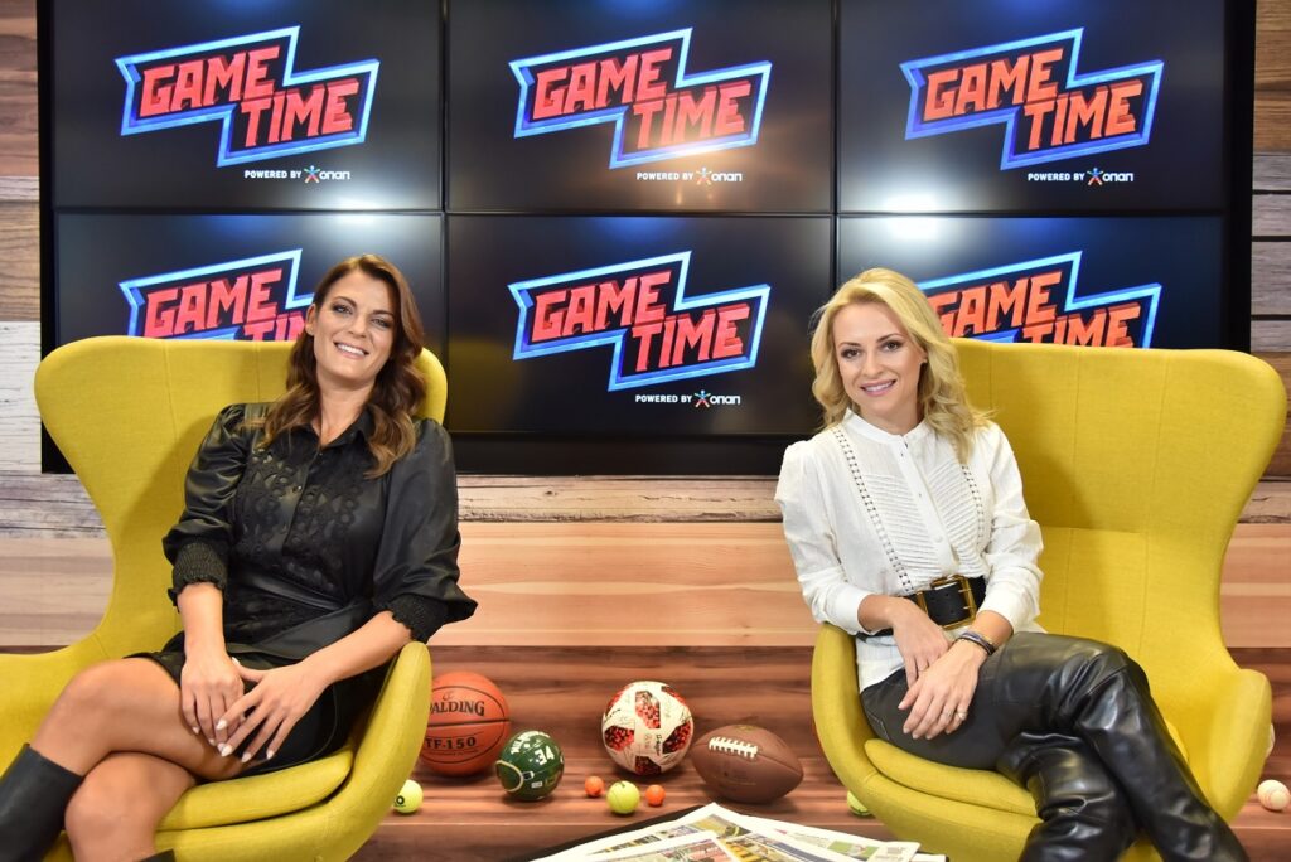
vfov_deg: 41.2
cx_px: 646
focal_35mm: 32
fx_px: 1148
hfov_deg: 58.7
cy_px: 431
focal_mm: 32
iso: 1600
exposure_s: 1/200
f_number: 4
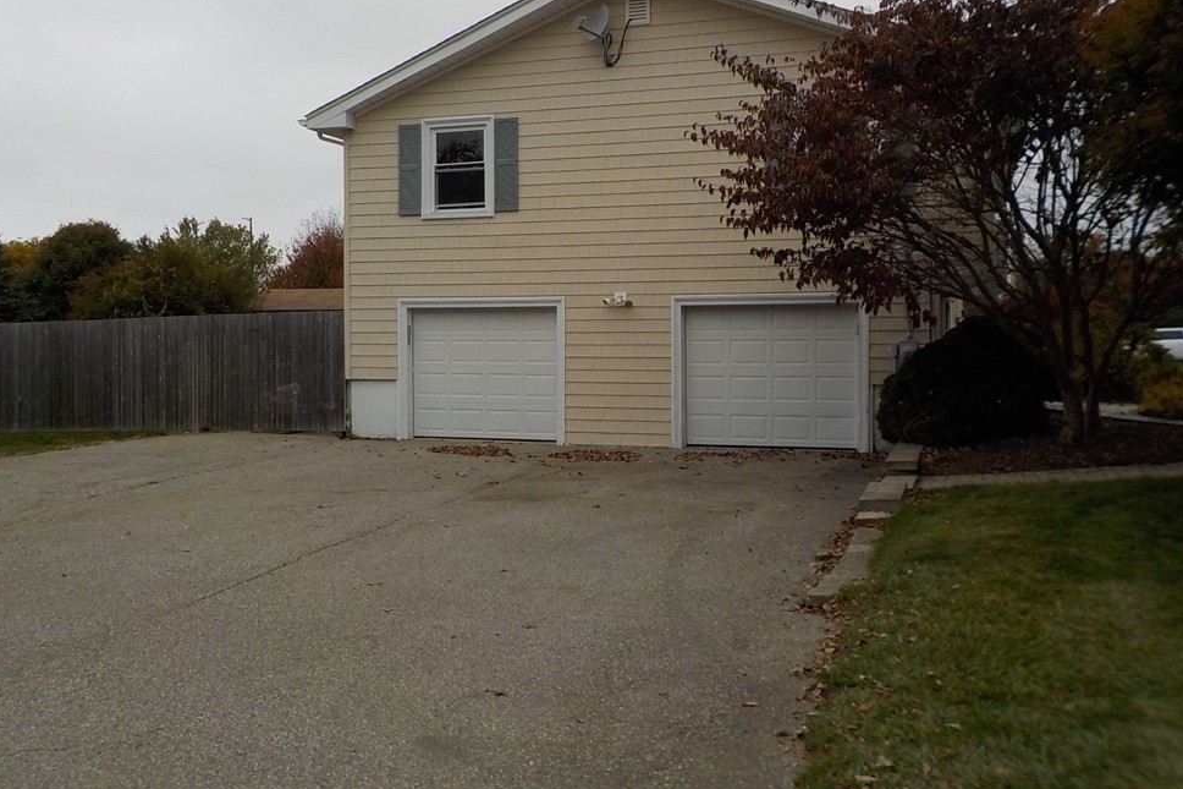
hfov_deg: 57.2
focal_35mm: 33
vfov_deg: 39.8
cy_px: 325
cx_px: 561
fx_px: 1084
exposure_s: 1/640
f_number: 3.3
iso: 125
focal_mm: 4.1
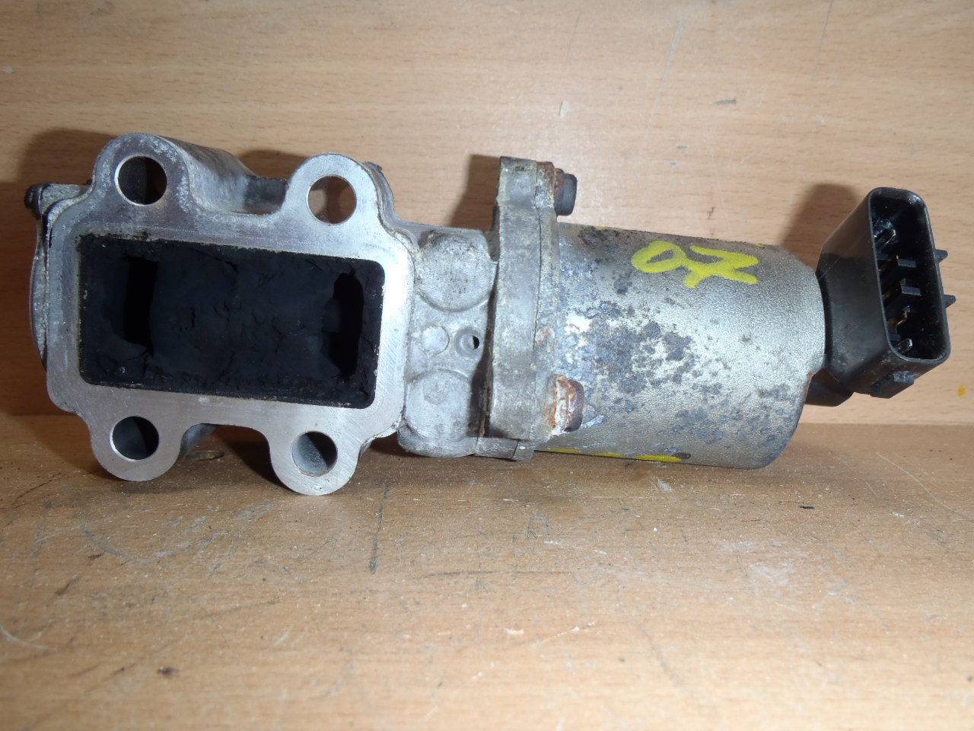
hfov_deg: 63.4
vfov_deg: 49.7
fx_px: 788
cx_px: 487
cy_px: 366
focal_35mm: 28
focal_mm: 5
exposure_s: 1/30
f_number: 3.9
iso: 100
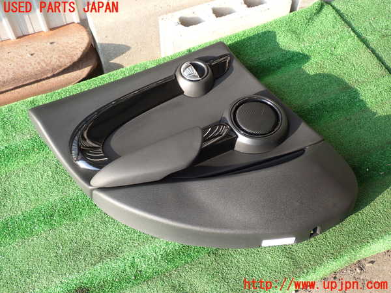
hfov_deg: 45.8
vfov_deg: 35.1
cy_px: 146
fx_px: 463
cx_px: 196
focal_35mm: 41
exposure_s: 1/125
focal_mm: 7.31
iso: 100
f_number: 2.8
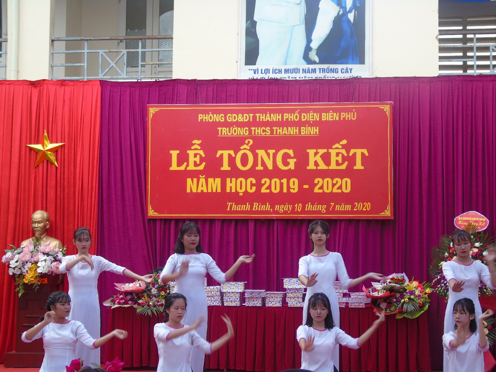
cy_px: 186
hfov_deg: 27.4
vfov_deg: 20.7
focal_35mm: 71
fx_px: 1017
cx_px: 248
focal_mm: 13
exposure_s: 1/40
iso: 80
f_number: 4.7
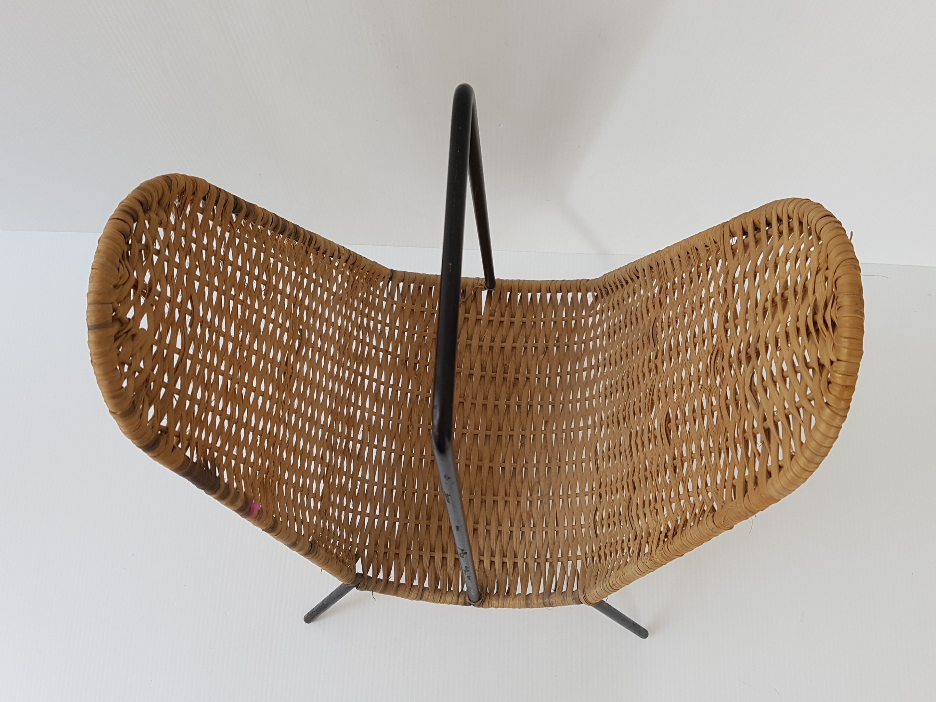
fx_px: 703
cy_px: 351
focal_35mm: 26
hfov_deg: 67.3
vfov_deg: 53.1
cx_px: 468
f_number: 1.7
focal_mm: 4.2
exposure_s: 1/100
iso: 64
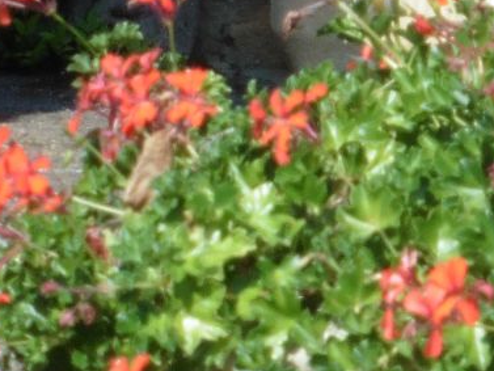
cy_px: -396
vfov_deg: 2.2
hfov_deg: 2.9
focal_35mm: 684
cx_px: 390
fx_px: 9764
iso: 100
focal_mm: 23.1
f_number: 6.3
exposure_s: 1/160
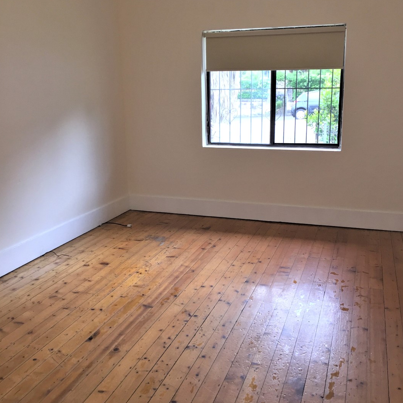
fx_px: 461
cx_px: 203
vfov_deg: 47.2
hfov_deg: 47.2
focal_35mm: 35
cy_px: 185
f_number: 2.2
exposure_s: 1/33
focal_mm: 4.15
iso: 80
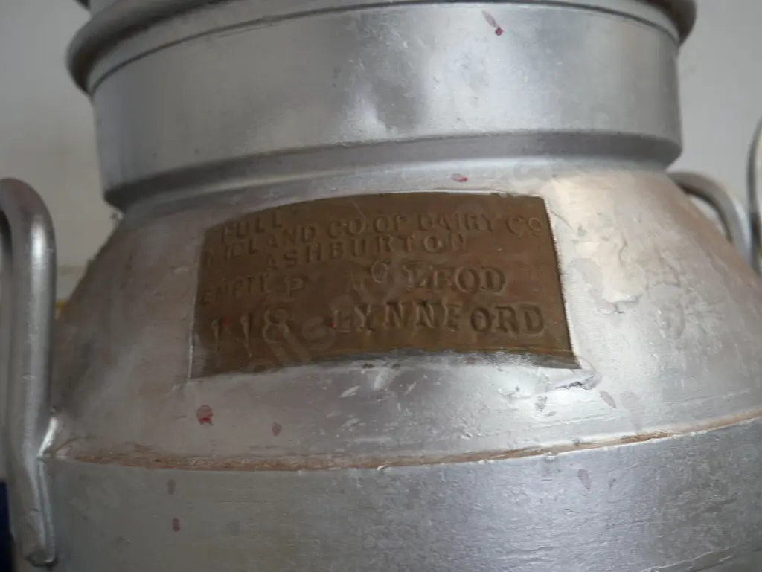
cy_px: 286
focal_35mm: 38
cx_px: 381
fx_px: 837
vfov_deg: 37.8
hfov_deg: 49.0
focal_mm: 19
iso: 320
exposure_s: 1/60
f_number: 4.1
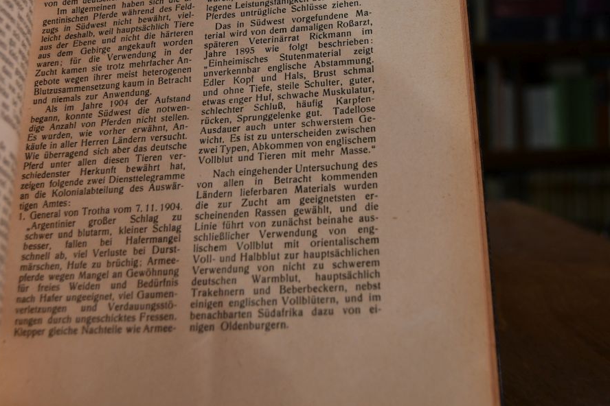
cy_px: 97
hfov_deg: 38.1
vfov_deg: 25.6
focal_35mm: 52
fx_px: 881
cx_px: 344
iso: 400
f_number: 3.8
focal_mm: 22
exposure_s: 1/250
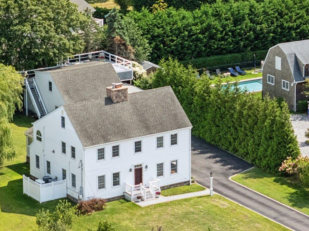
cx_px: 111
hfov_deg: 12.4
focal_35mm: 159
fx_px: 1419
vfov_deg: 9.3
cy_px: 0
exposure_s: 1/240
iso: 100
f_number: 2.8
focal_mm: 19.35
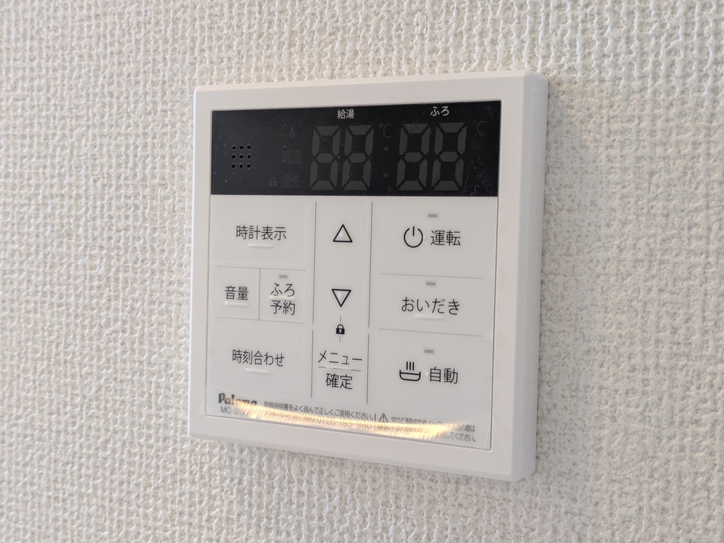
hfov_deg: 37.5
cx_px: 362
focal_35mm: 51
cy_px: 272
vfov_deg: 28.6
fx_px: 1067
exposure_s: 1/40
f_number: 1.89
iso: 72
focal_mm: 5.43
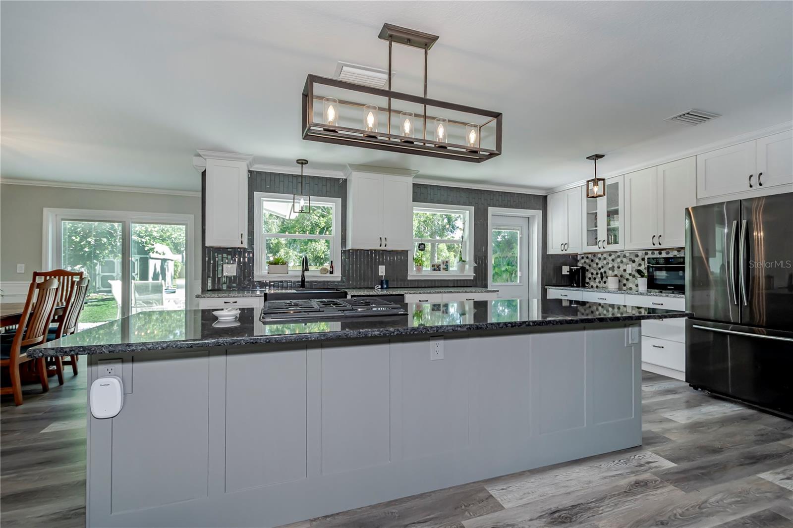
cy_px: 264
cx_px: 396
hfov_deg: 100.4
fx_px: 330
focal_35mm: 15
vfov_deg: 77.3
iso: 400
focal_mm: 10
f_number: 4.5
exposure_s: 1/160
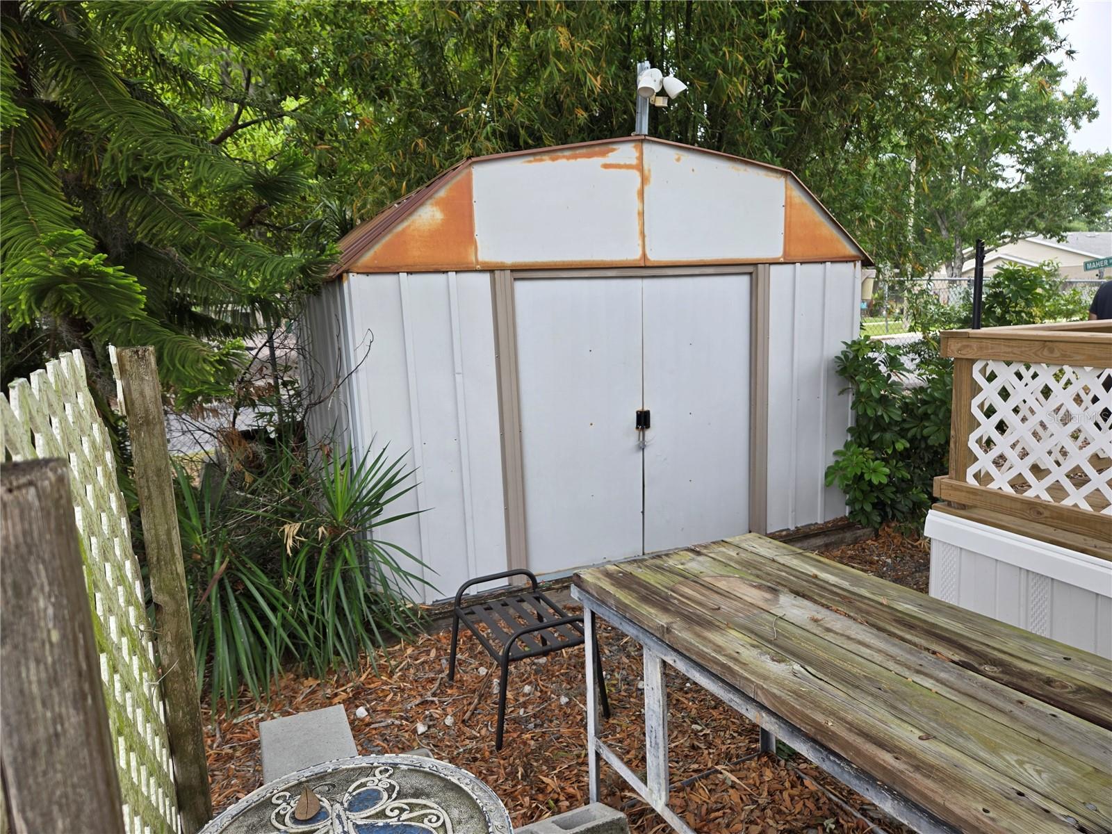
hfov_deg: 73.9
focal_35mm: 23
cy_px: 417
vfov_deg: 58.9
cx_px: 556
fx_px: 739
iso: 25
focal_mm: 5.4
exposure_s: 1/183
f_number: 1.8
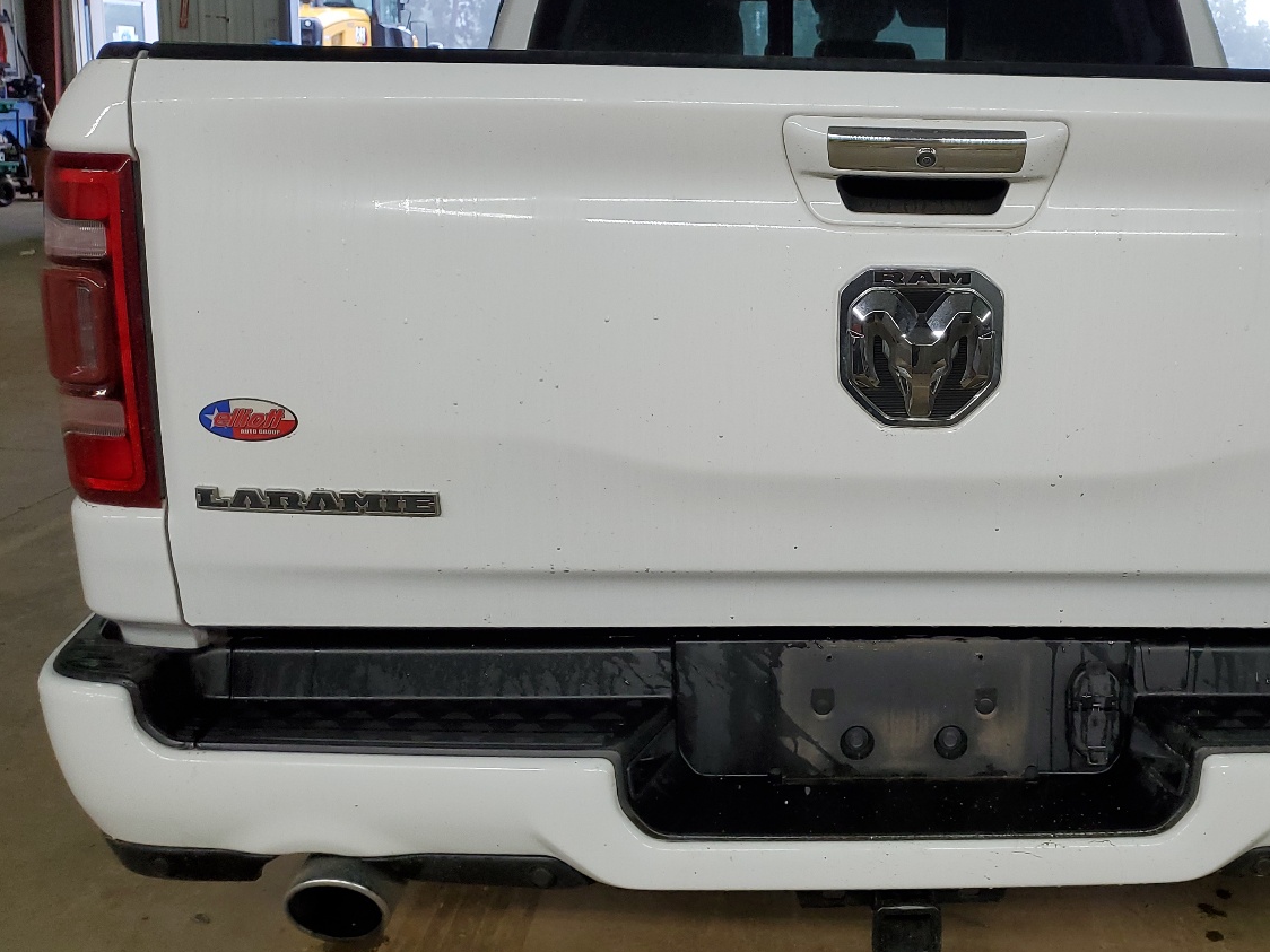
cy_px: 416
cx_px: 884
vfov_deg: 38.6
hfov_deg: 49.0
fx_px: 1357
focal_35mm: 37
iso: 72
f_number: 1.5
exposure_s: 1/120
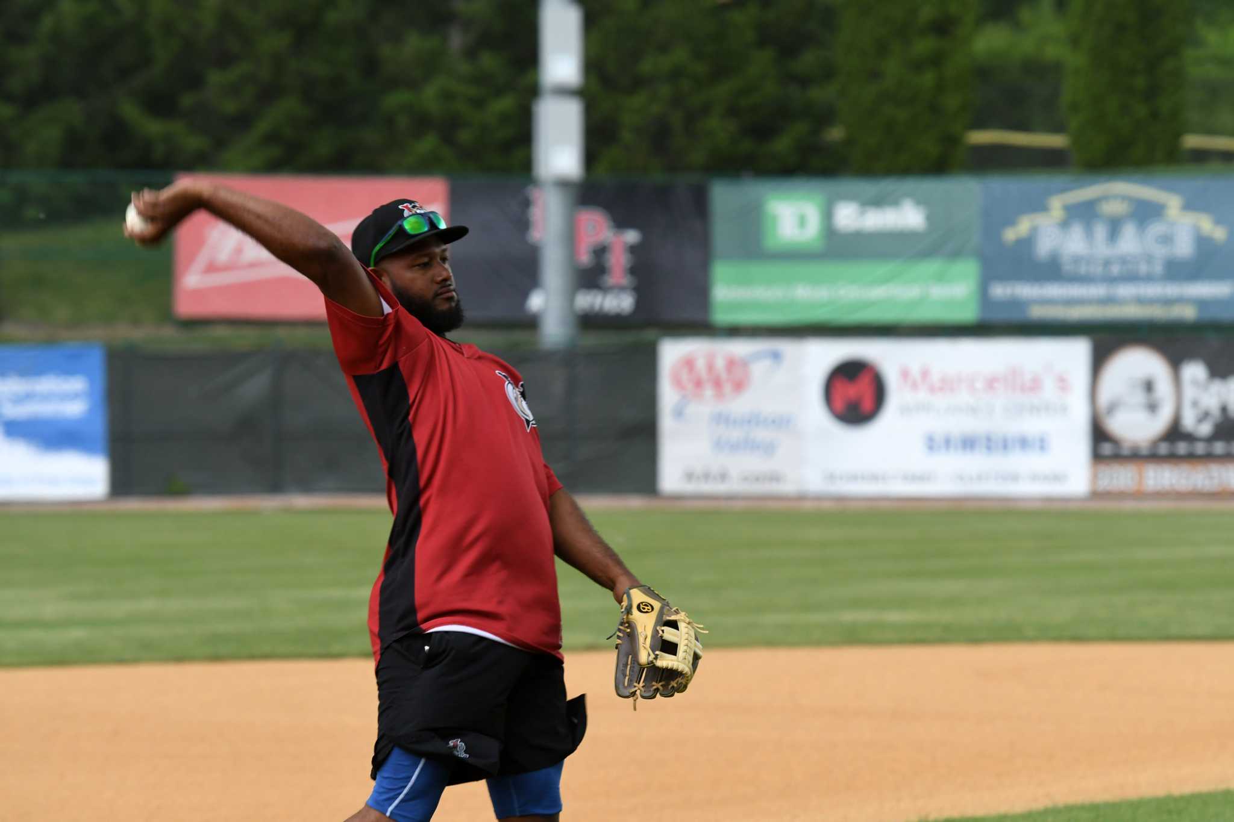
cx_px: 617
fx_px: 7968
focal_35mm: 232
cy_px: 411
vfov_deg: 5.9
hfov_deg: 8.9
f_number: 5
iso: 720
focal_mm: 155
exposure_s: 1/250
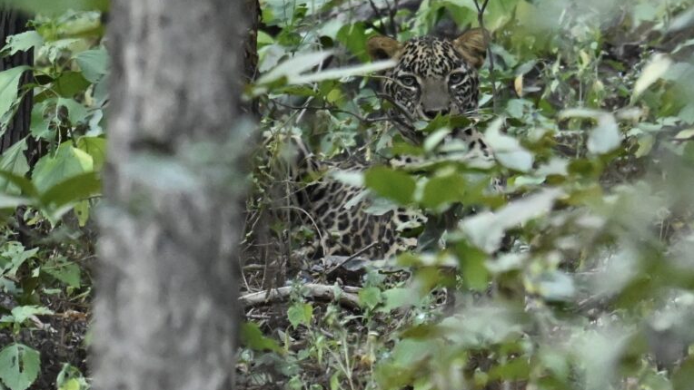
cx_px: 347
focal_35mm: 421
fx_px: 7748
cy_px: 186
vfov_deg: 2.9
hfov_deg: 5.1
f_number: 4.5
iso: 8000
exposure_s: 1/500
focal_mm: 400
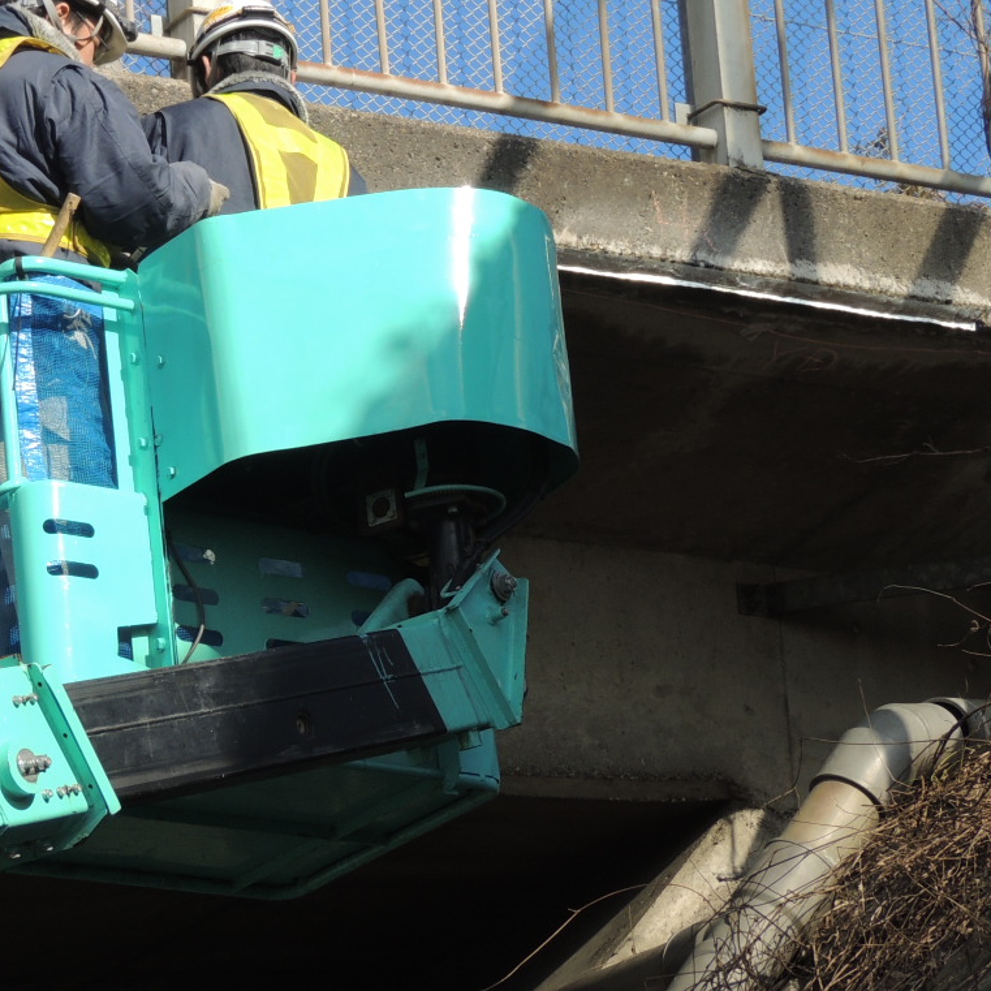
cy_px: 328
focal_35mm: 158
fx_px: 5118
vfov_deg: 11.0
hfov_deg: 11.0
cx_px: 286
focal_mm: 15.1
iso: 100
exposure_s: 1/640
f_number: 4
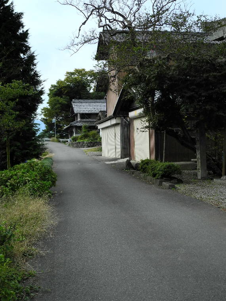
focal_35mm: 45
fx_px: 392
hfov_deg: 32.2
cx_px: 113
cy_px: 150
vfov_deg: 42.1
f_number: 3.2
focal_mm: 9.7
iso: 100
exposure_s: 1/855
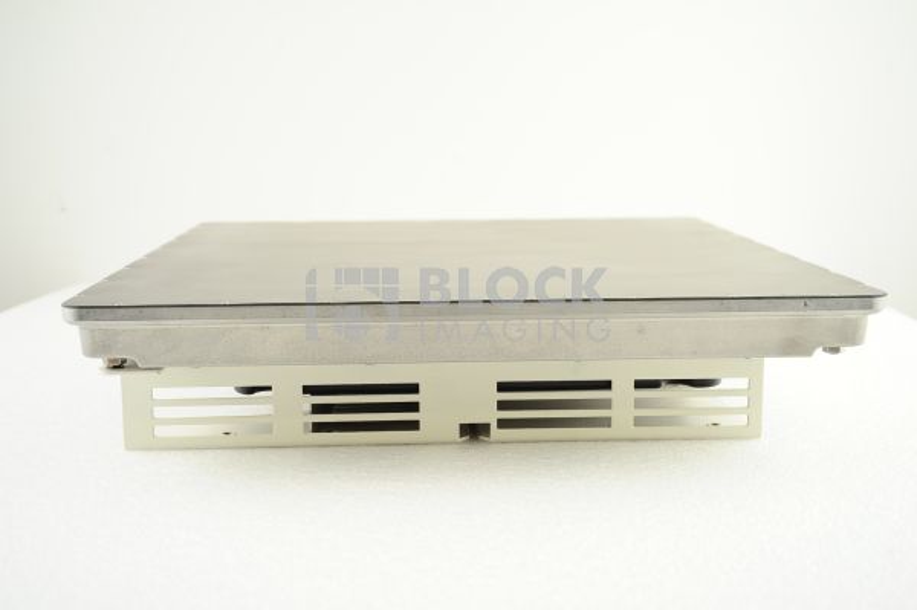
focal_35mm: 50
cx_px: 458
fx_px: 1273
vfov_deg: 26.9
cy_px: 305
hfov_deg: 39.6
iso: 800
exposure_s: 1/100
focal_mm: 50
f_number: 6.3
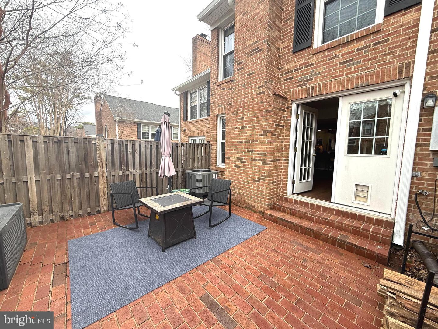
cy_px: 164
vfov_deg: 85.7
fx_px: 177
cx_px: 219
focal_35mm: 14
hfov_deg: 102.1
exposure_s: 1/297
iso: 50
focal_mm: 2.22
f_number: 2.2
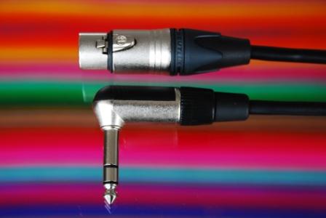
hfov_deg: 19.4
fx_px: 952
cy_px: 109
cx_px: 163
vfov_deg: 13.1
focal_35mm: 105
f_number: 5.6
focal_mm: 70
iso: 500
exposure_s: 1/10
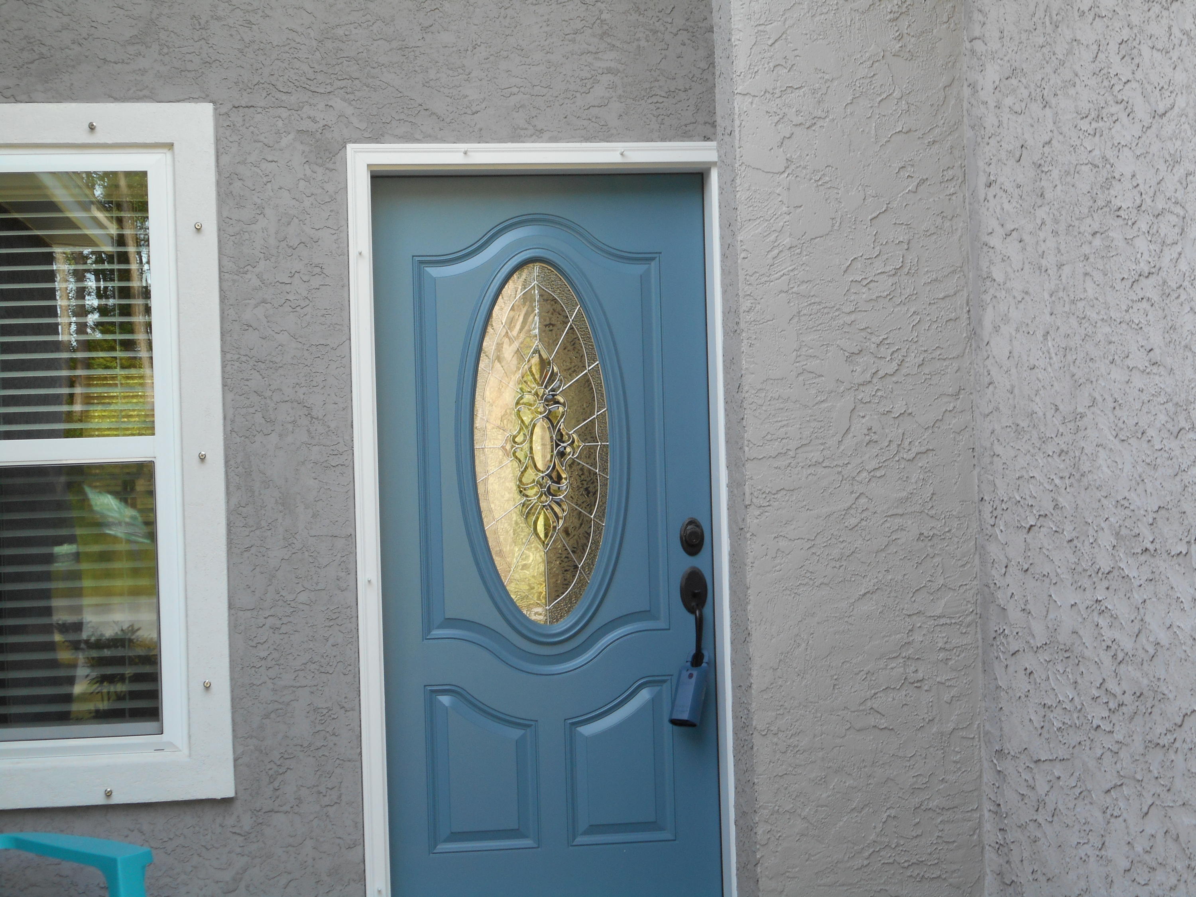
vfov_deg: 21.9
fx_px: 2315
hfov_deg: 29.0
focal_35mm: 67
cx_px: 598
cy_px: 448
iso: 100
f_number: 5.3
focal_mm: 12
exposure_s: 1/30
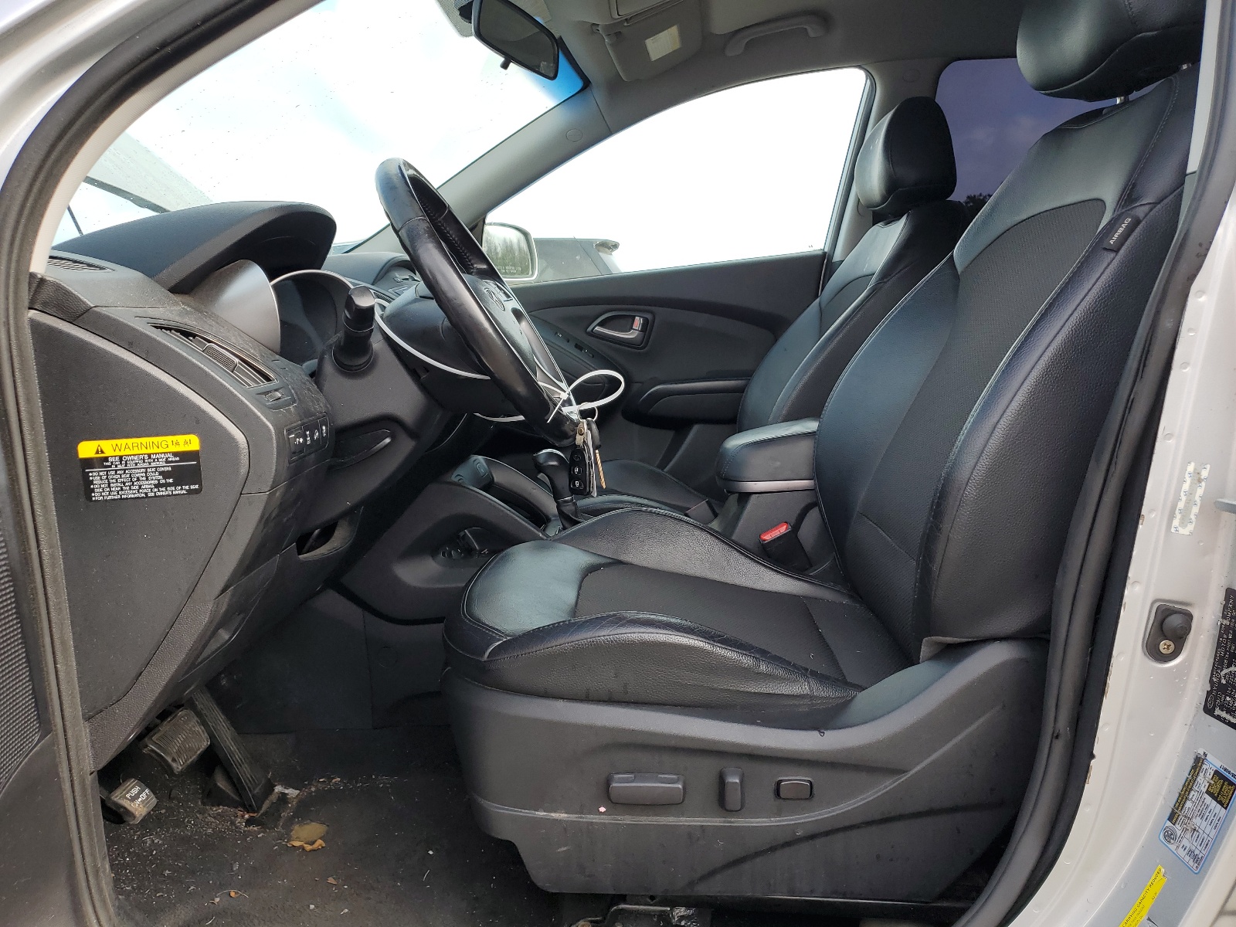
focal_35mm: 26
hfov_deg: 67.3
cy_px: 464
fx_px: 928
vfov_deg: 53.1
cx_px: 618
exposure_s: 1/556
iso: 50
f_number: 1.5
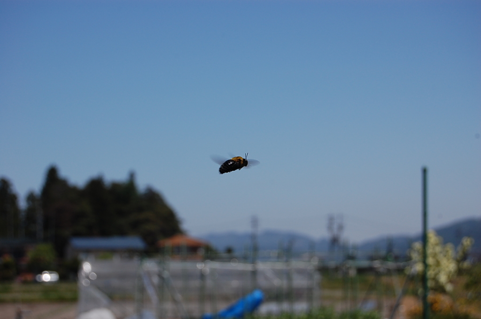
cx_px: 240
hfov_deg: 24.6
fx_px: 1101
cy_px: 160
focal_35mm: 82
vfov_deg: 16.5
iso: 200
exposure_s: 1/320
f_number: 9
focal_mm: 55
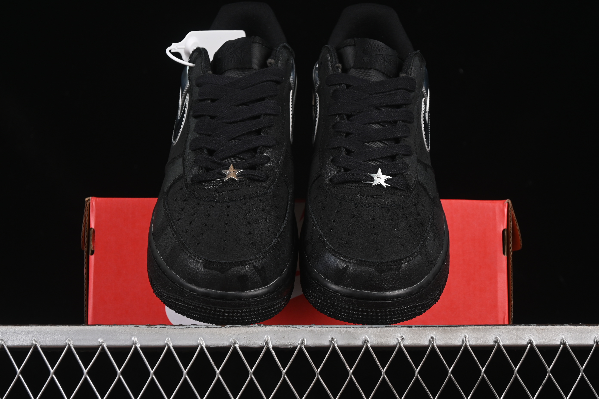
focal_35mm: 75
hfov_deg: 27.0
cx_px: 300
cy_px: 200
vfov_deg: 18.2
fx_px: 1248
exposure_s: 1/60
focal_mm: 50
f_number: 6.3
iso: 160
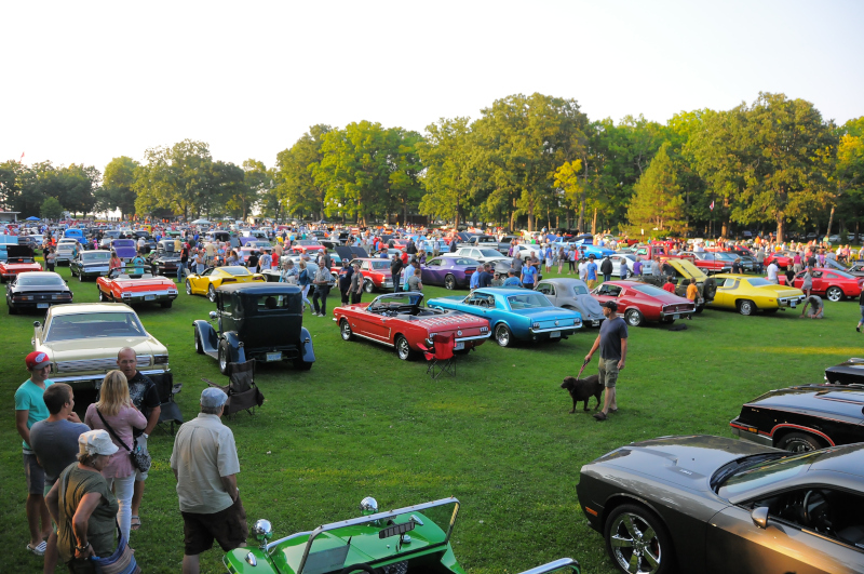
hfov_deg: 67.5
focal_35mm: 27
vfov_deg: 47.8
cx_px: 432
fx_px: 647
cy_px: 287
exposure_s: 1/1000
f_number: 4
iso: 800
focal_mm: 18
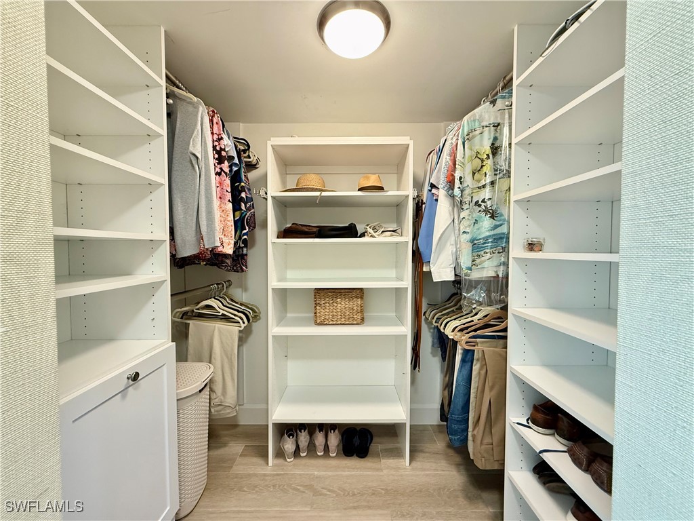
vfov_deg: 85.7
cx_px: 347
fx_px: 281
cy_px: 260
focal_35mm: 14
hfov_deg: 102.1
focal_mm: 2.22
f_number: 2.2
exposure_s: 1/60
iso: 400
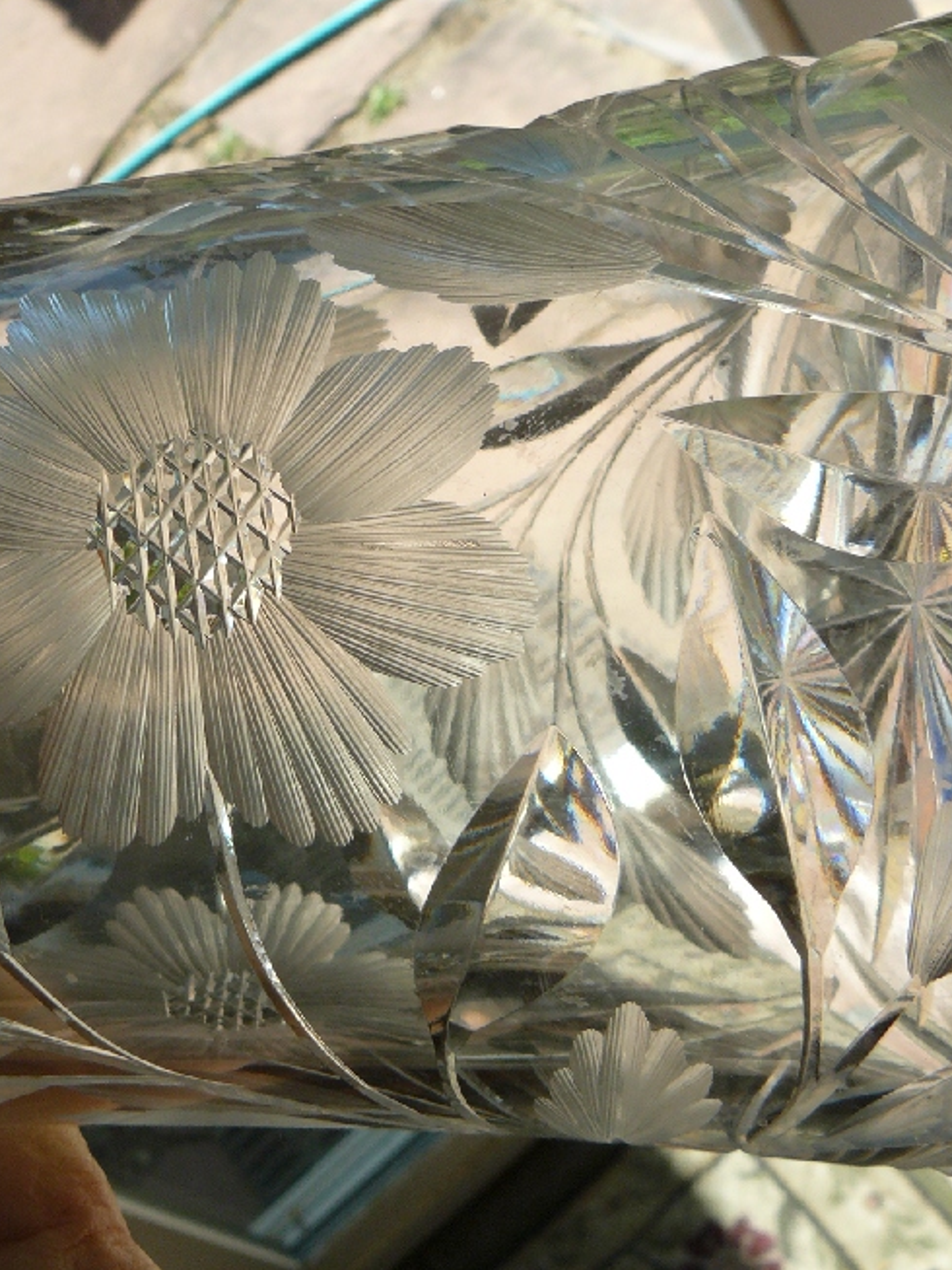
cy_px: 746
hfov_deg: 30.7
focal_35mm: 47
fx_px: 1723
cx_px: 334
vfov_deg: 40.3
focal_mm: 6
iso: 100
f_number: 4.5
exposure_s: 1/200
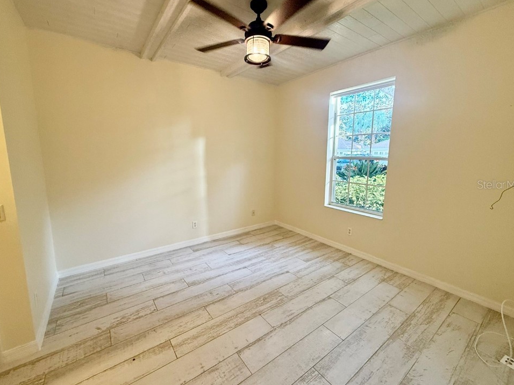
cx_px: 253
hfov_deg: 98.2
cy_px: 184
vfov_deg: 81.7
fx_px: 223
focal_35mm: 15
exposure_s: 1/120
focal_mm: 2.22
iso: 200
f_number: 2.2
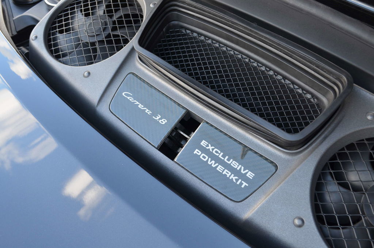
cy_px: 124
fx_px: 373
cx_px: 187
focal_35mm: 36
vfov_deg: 36.7
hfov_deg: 53.2
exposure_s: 1/60
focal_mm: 24
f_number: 5.6
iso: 280
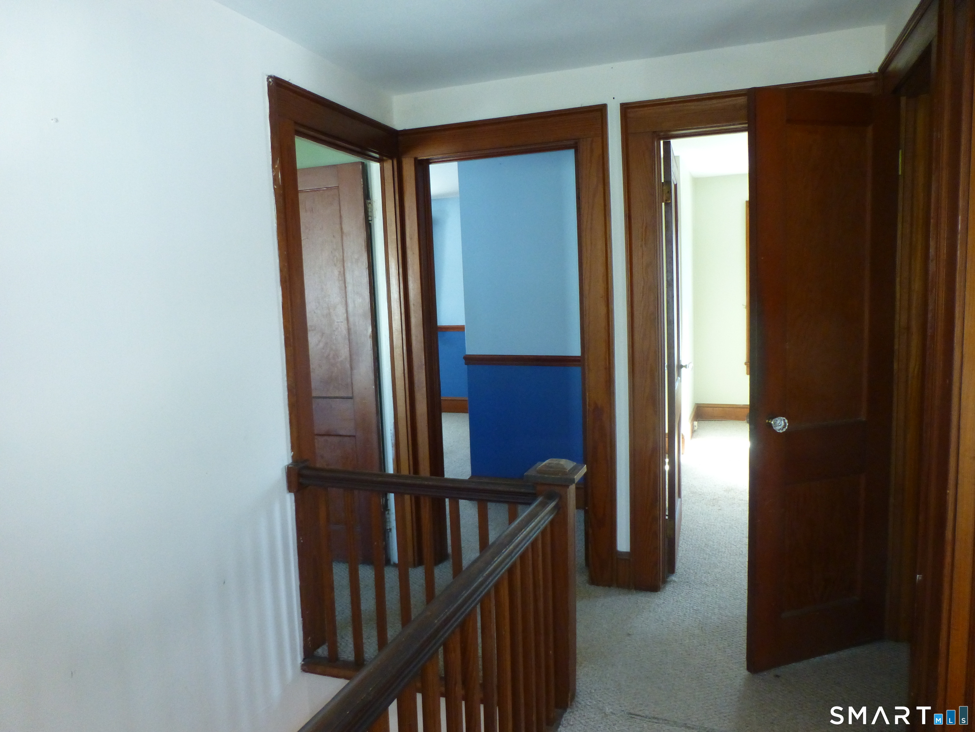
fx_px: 676
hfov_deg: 71.6
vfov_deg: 56.8
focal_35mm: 24
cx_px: 488
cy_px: 366
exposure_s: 1/60
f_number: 3.3
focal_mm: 4.3
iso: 400
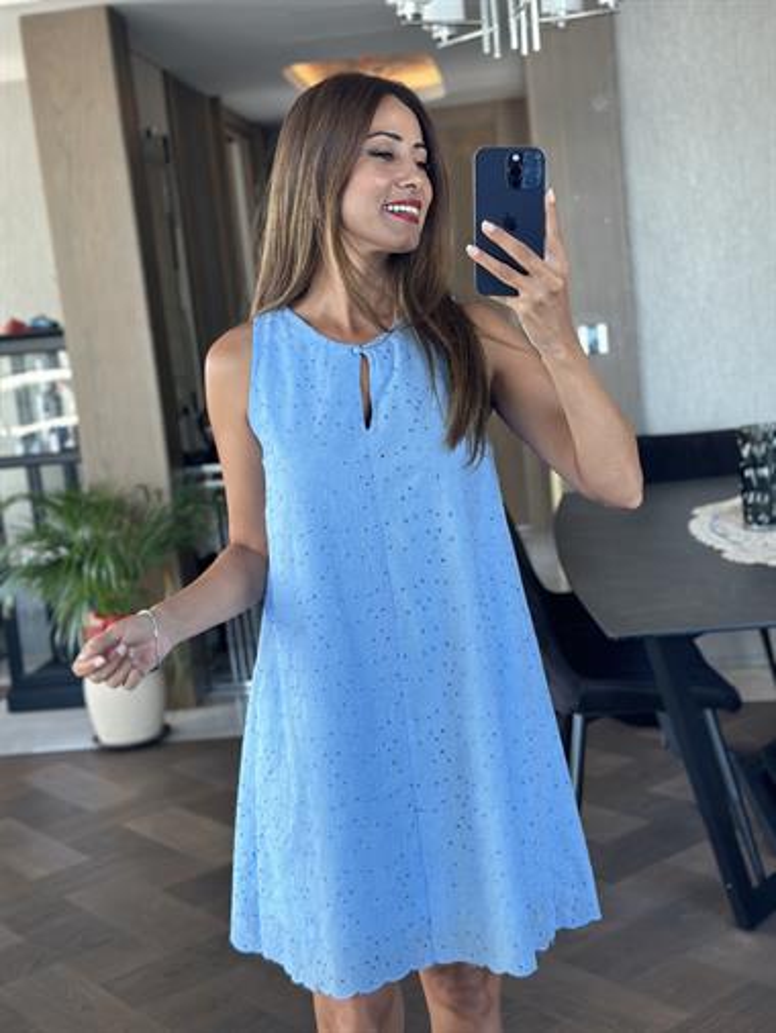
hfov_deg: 30.3
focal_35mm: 48
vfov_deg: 39.6
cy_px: 516
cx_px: 388
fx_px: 1434
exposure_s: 1/85
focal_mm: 6.86
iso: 125
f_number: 1.78
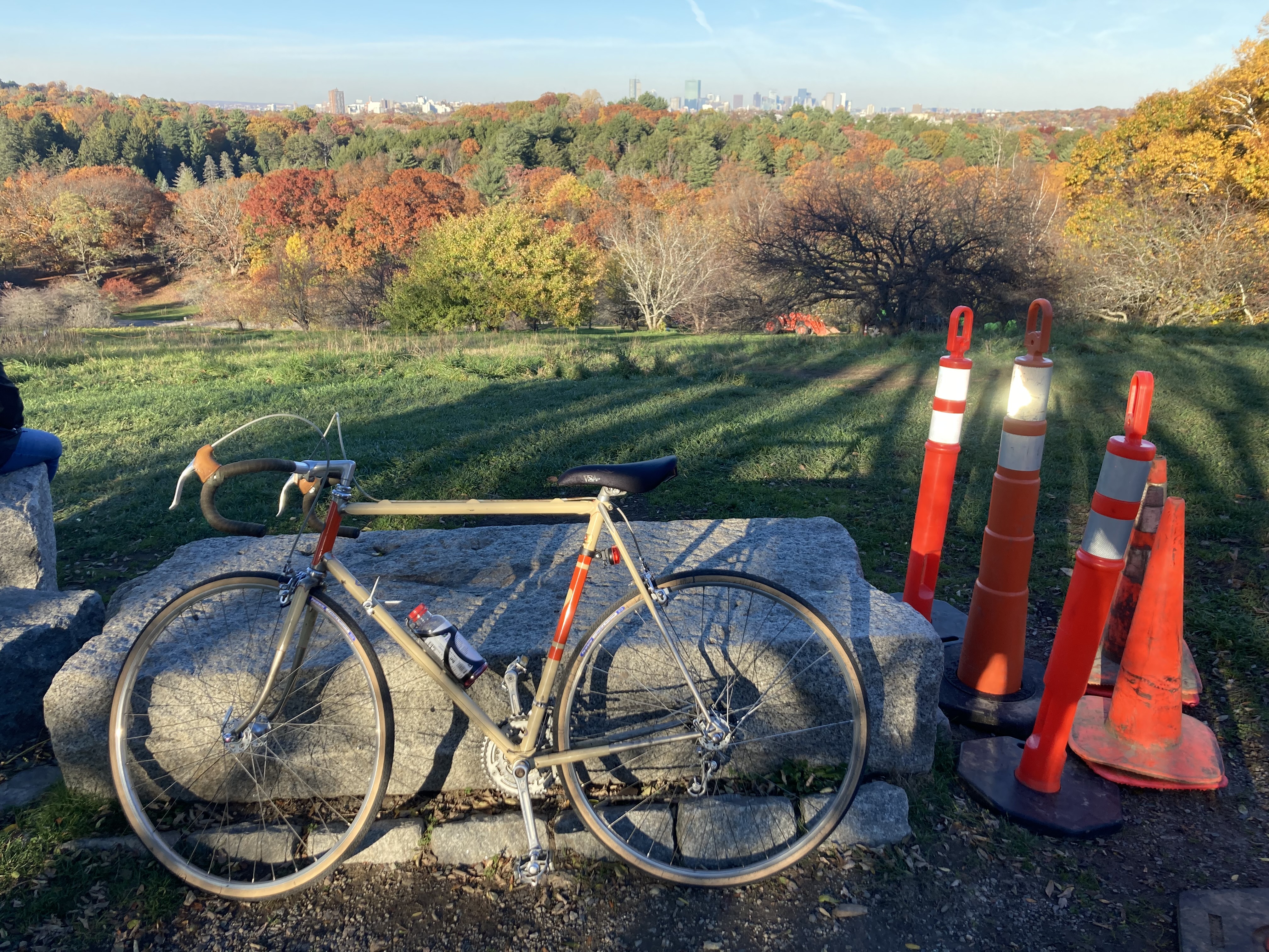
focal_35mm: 28
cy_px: 476
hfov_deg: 63.4
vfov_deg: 49.7
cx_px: 634
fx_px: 1026
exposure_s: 1/430
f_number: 1.8
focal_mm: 3.99
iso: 20
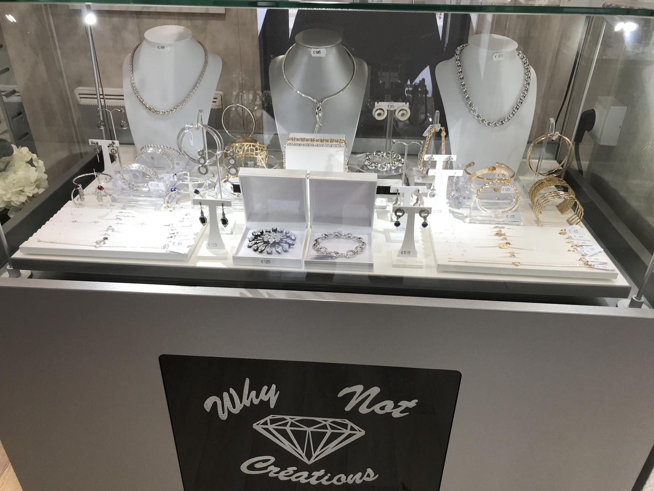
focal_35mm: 28
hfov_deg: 63.4
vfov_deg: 49.7
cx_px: 327
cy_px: 246
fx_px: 529
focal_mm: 3.99
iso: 32
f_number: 1.8
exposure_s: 1/100
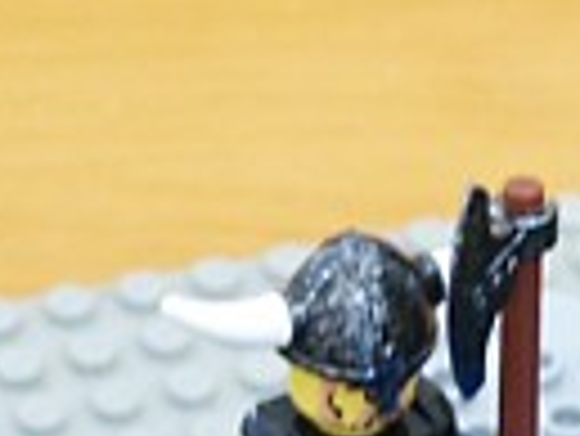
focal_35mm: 363
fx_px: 6088
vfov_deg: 4.1
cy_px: 782
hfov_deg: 5.5
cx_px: 382
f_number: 3.6
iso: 200
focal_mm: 15.53
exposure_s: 1/10
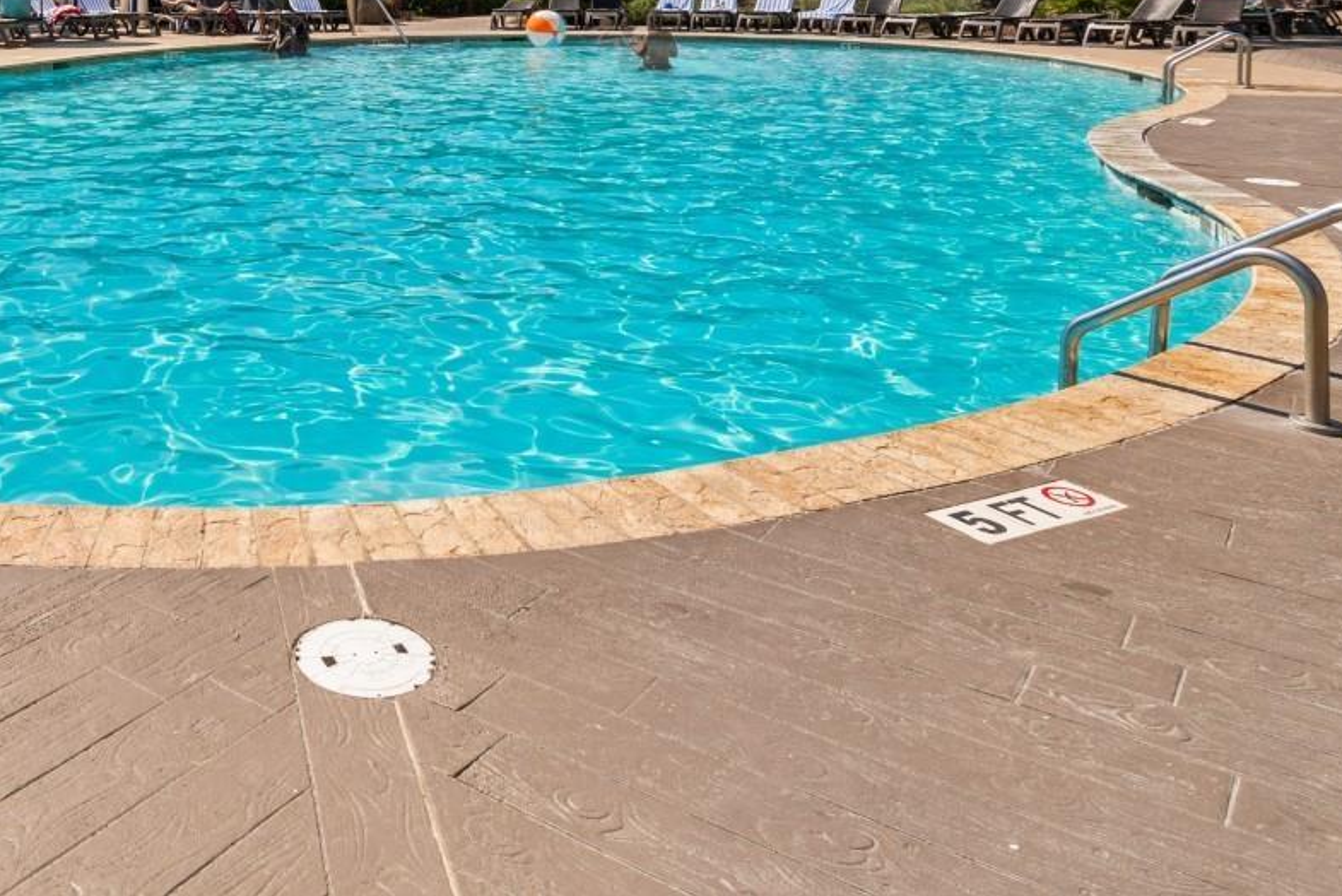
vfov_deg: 35.6
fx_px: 1231
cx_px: 234
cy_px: -26
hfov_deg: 52.8
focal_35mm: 33
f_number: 10
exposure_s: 1/400
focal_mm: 11
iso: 100
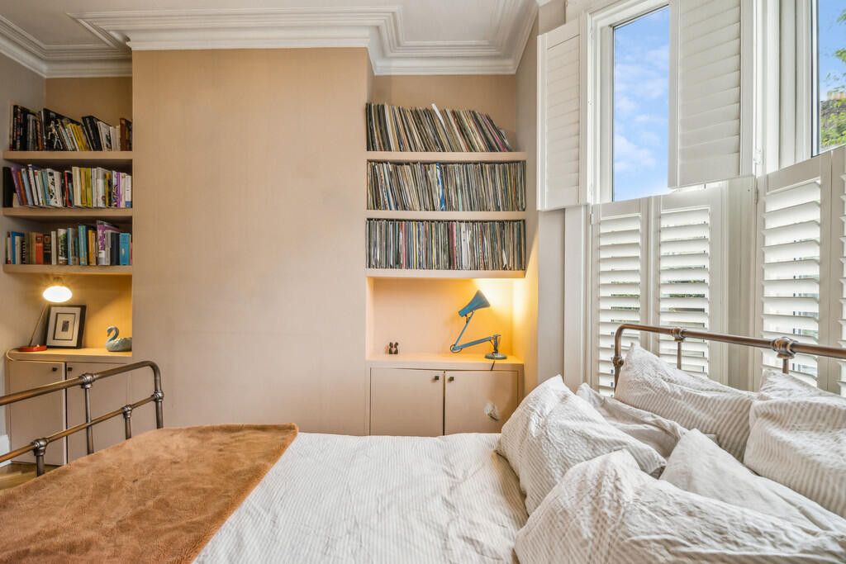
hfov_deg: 96.7
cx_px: 423
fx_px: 376
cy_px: 282
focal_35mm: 16
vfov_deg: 73.8
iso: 2000
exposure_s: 1/30
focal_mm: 16
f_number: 11
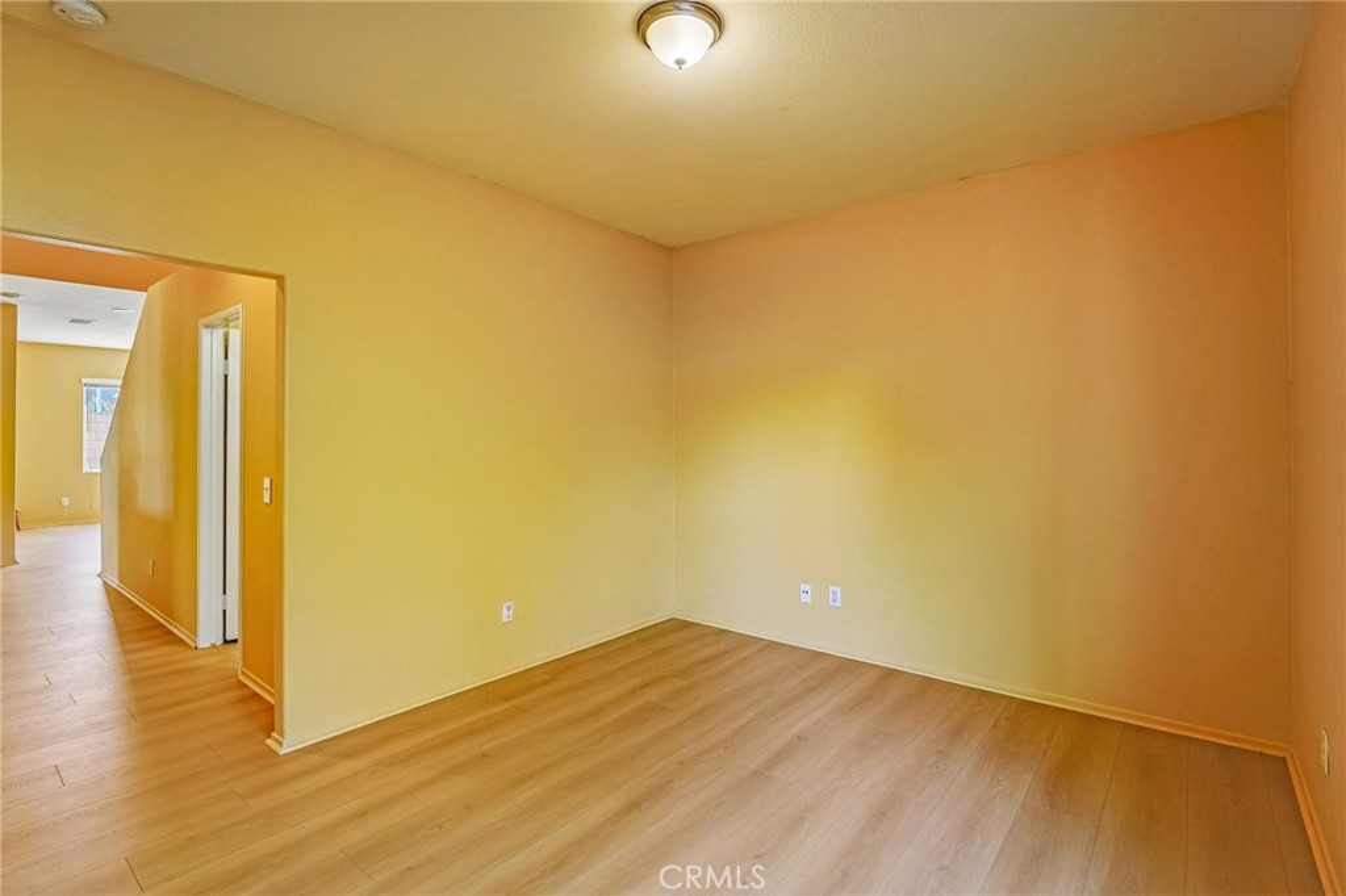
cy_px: 448
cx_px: 673
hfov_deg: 95.7
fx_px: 609
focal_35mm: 16
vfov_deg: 72.7
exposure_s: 1/40
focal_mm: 16.3
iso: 400
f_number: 8
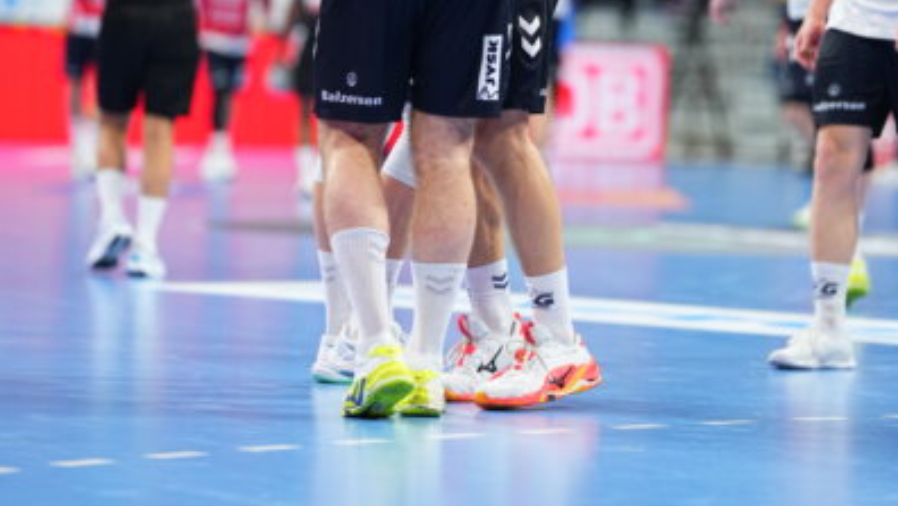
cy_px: -84
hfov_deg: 10.1
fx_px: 5097
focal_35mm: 214
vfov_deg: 5.7
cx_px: 449
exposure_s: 1/1600
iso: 1000
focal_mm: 135
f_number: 1.8
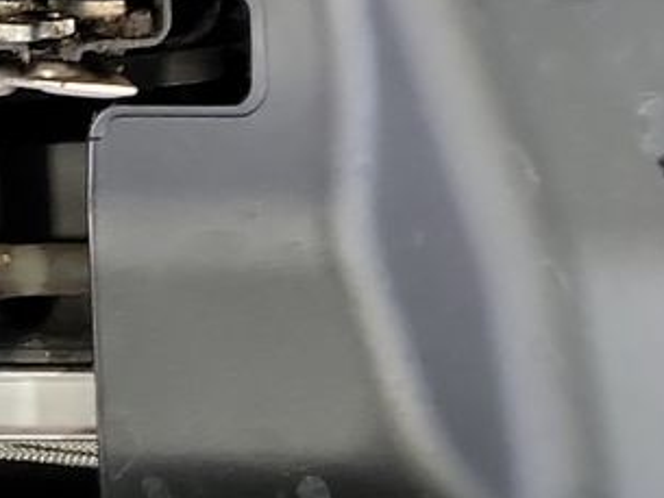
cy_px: -720
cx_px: -146
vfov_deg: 10.2
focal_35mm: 126
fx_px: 2418
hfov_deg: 15.1
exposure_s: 1/59
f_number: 1.8
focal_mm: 6.7
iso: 579
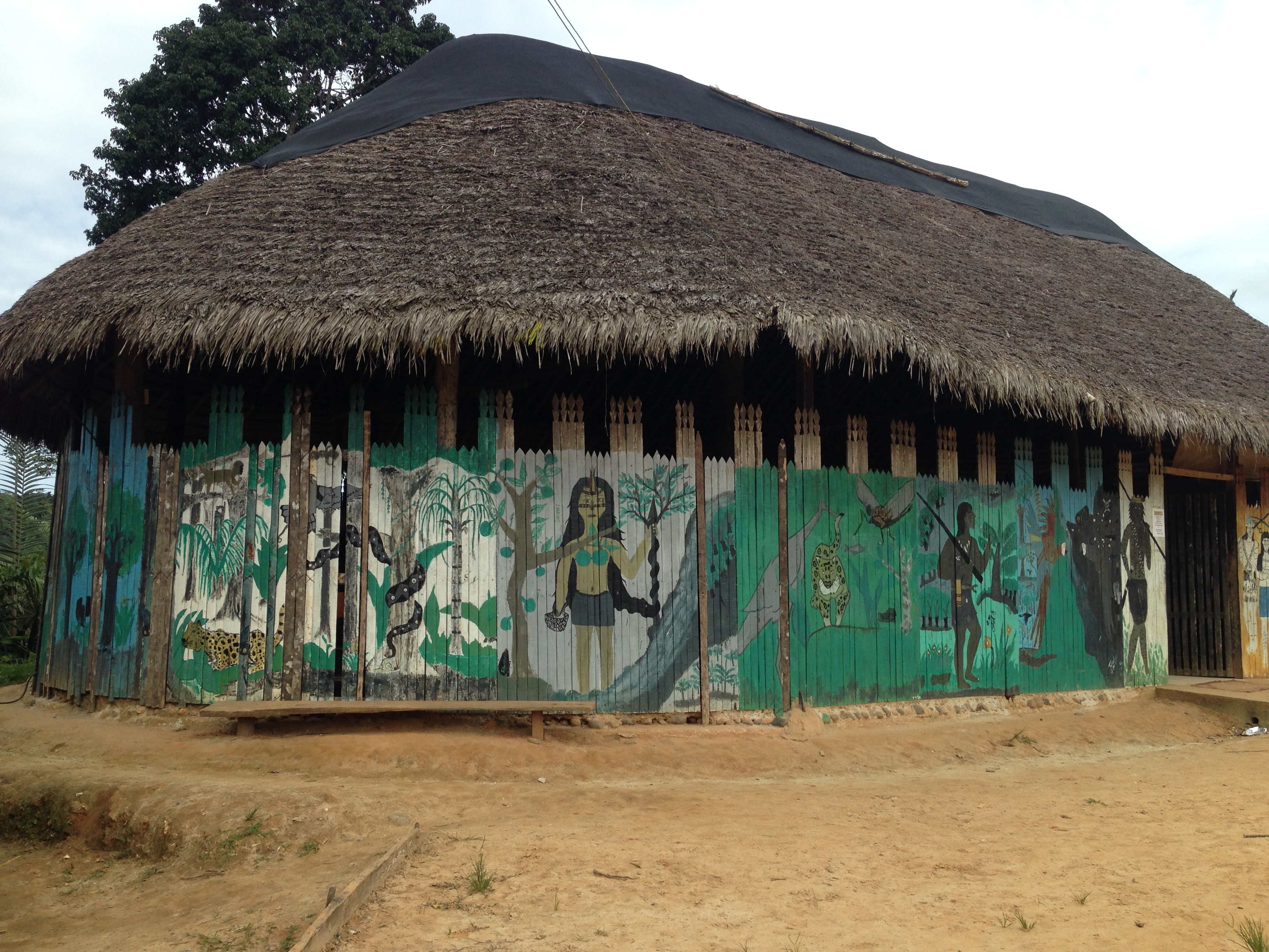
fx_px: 1210
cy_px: 476
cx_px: 634
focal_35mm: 33
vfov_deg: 42.9
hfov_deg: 55.4
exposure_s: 1/1004
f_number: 2.4
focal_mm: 4.12
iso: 50
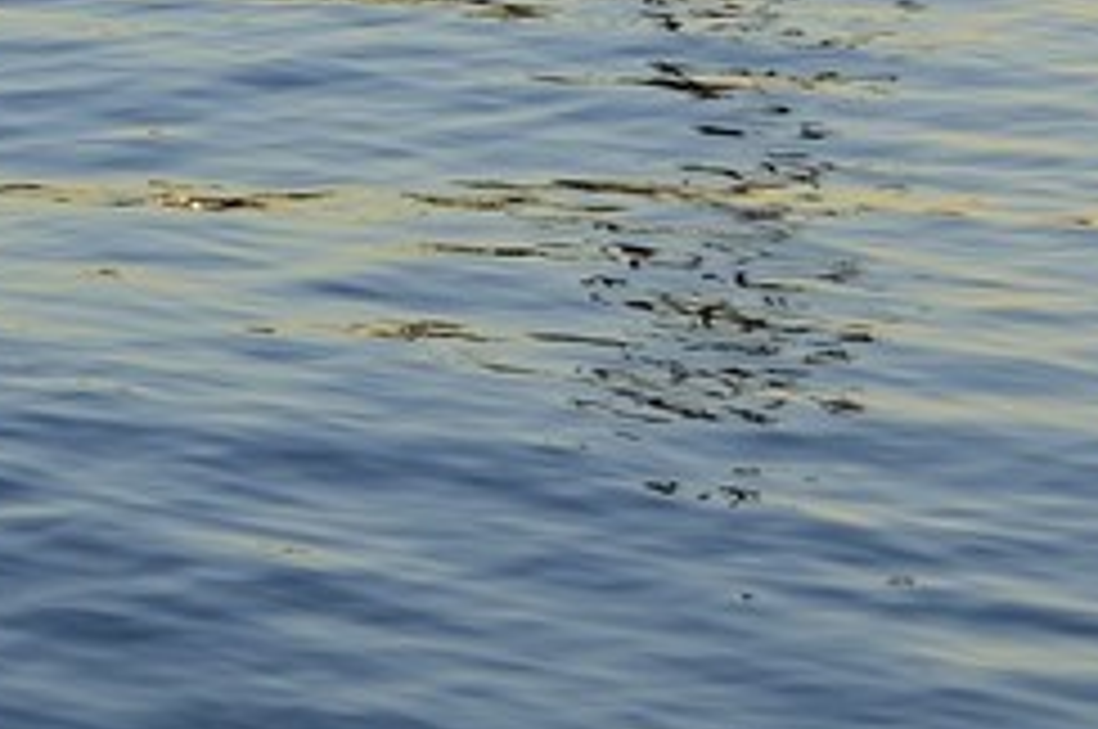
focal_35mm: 289
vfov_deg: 4.6
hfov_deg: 6.4
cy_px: -1091
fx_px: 8803
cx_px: -2444
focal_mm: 44
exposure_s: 1/250
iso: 200
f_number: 8
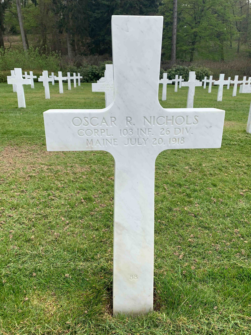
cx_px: 126
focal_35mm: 26
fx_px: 251
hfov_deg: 53.1
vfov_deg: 67.3
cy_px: 168
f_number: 1.8
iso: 25
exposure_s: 1/808
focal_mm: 4.25
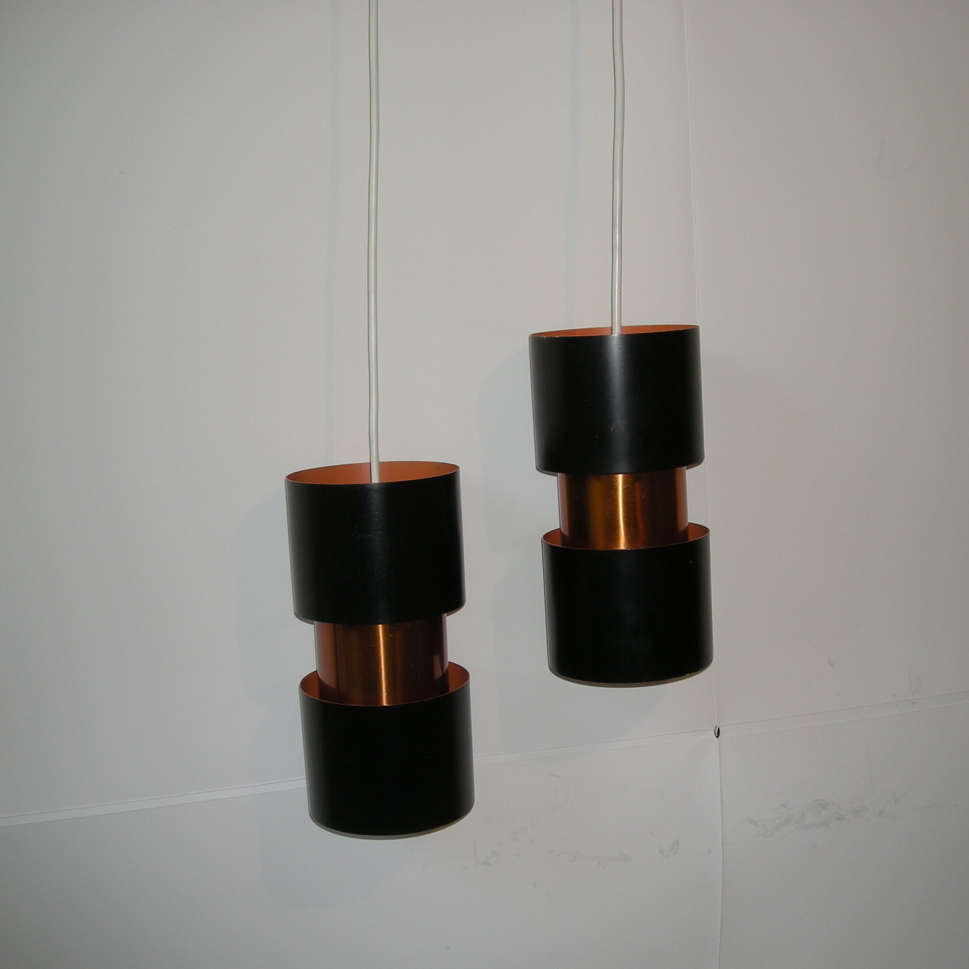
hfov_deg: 39.1
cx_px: 536
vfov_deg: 39.2
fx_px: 1362
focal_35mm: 43
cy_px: 481
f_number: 2.8
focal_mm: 5.7
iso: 50
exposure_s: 1/55.2
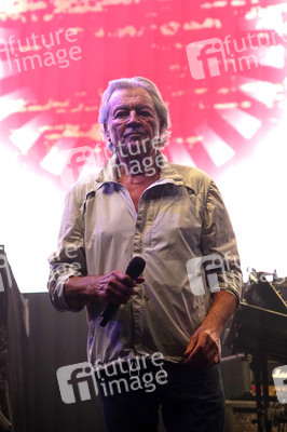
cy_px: 216
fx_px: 1401
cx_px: 144
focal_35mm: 117
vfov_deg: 17.5
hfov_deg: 11.7
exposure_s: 1/500
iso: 1600
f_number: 5.6
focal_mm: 117
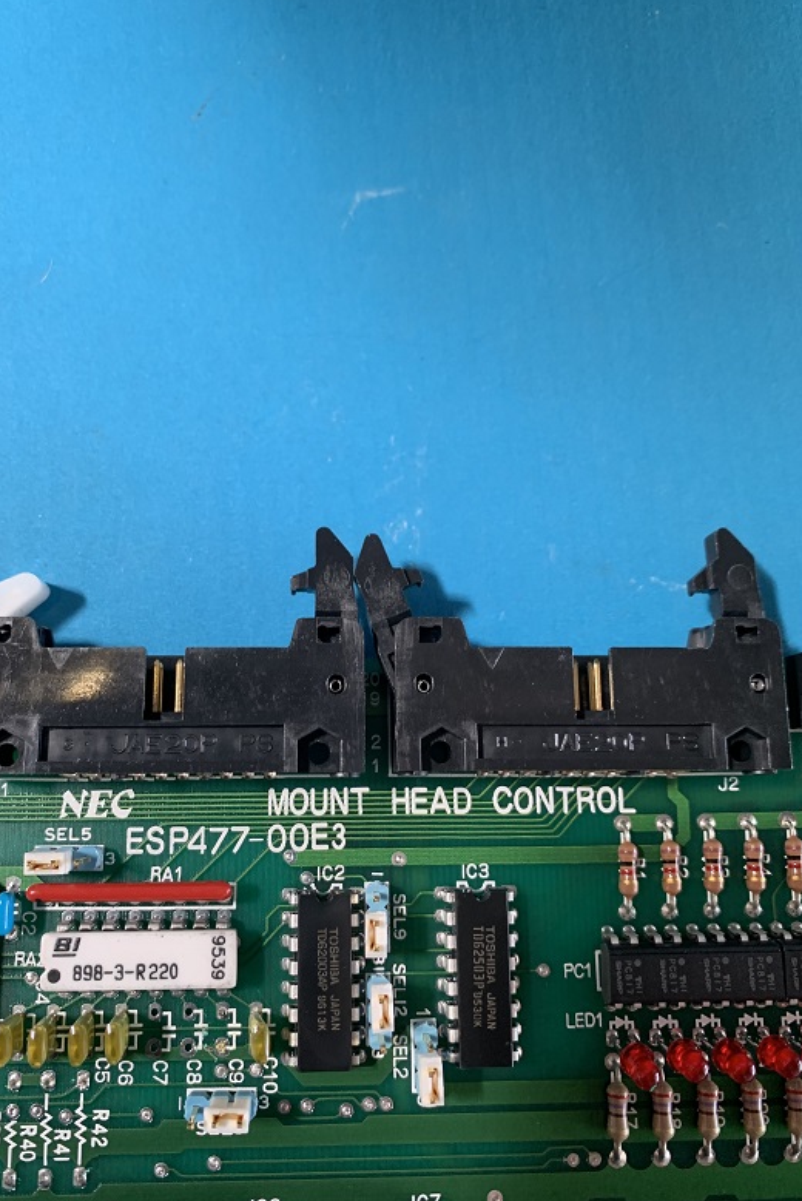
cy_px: 590
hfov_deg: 46.4
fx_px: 935
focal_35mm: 28
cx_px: 356
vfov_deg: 65.4
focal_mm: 4.25
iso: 160
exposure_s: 1/60
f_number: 1.8
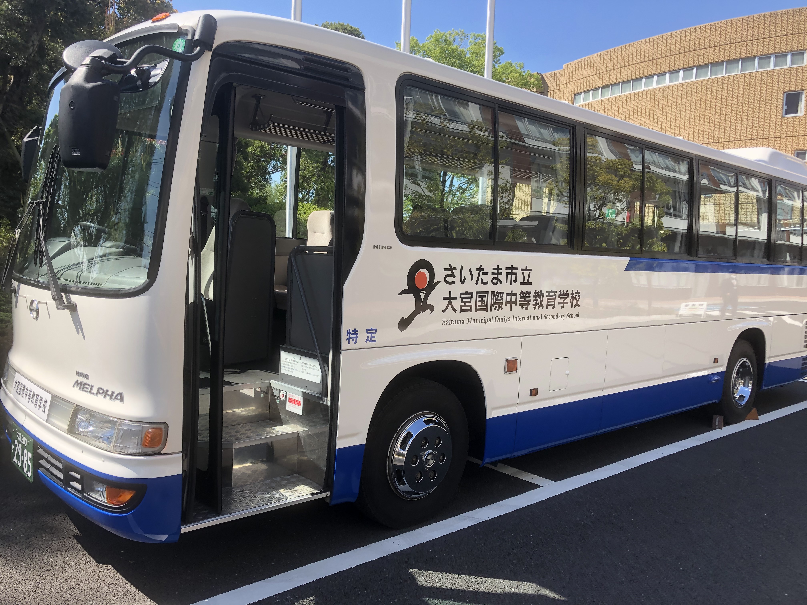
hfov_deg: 63.4
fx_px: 653
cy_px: 302
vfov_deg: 49.7
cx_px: 404
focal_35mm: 28
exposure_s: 1/800
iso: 20
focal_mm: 4
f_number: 1.8
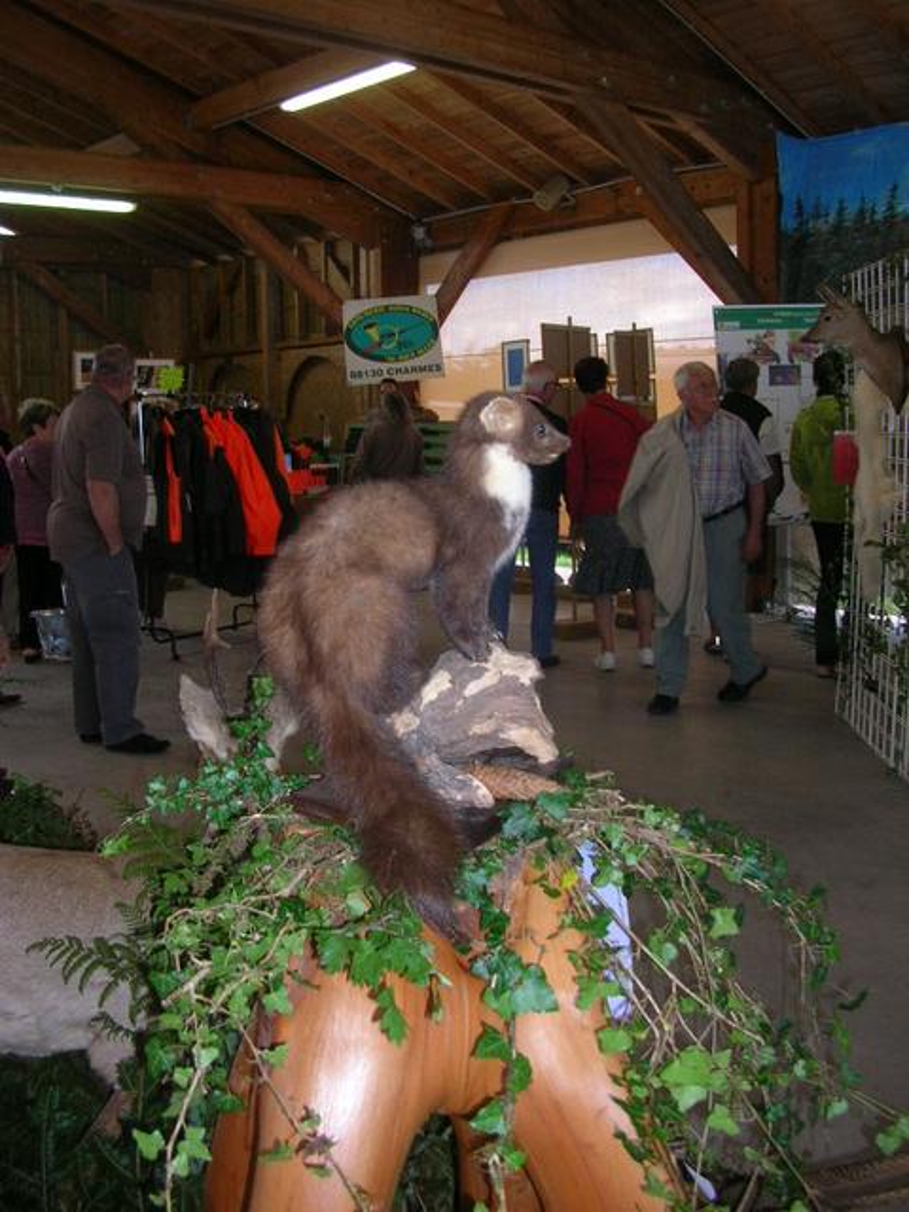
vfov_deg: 52.6
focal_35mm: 35
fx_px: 1225
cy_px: 606
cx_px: 454
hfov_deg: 40.7
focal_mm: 5.8
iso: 66
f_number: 2.8
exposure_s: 1/60.1
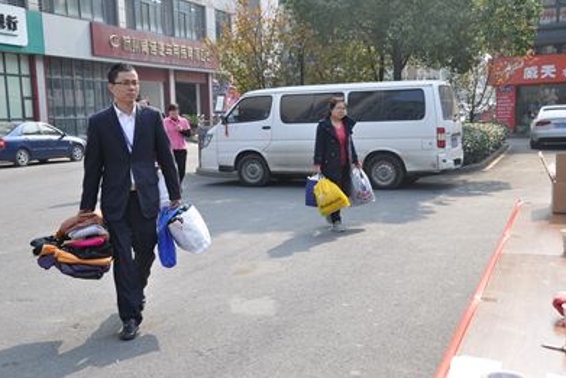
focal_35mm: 46
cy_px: 191
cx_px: 282
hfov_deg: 42.7
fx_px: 723
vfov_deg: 29.3
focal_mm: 30
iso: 200
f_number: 7.1
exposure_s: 1/200
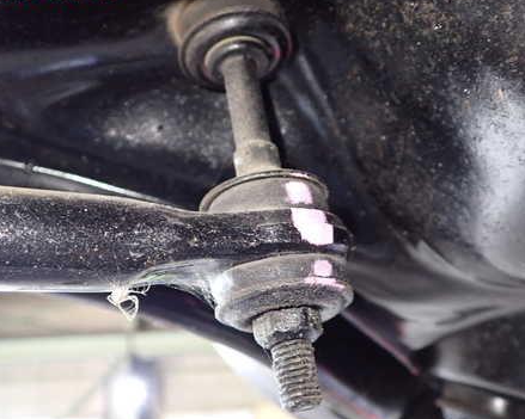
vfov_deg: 37.2
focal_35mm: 40
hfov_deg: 45.8
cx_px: 256
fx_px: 621
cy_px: 244
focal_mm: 5.4
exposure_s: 1/30
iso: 500
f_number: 2.3
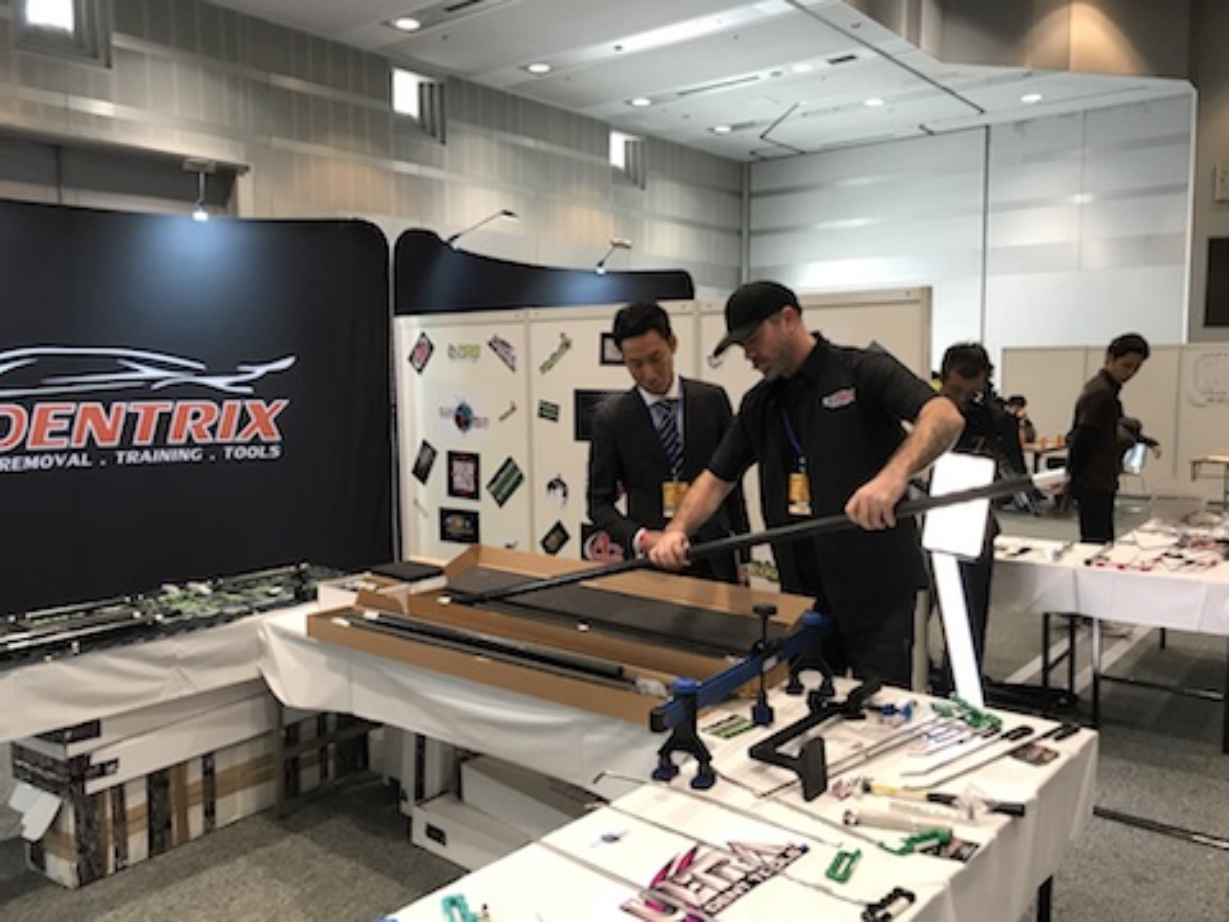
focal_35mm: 28
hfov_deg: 63.4
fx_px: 994
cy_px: 461
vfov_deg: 49.7
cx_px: 614
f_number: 1.8
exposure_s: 1/30
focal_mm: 3.99
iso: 40
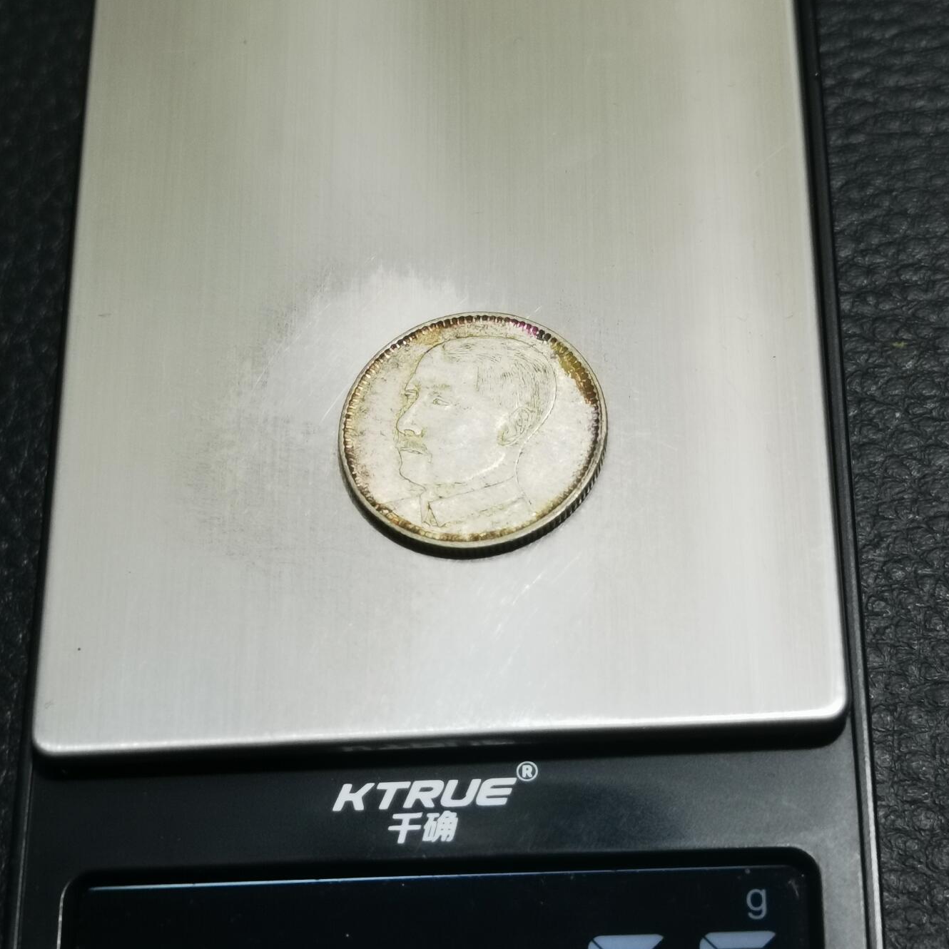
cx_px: 470
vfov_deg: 25.7
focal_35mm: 67
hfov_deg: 25.7
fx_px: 2078
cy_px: 490
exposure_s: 1/100
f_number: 1.9
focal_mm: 6.67
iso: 125
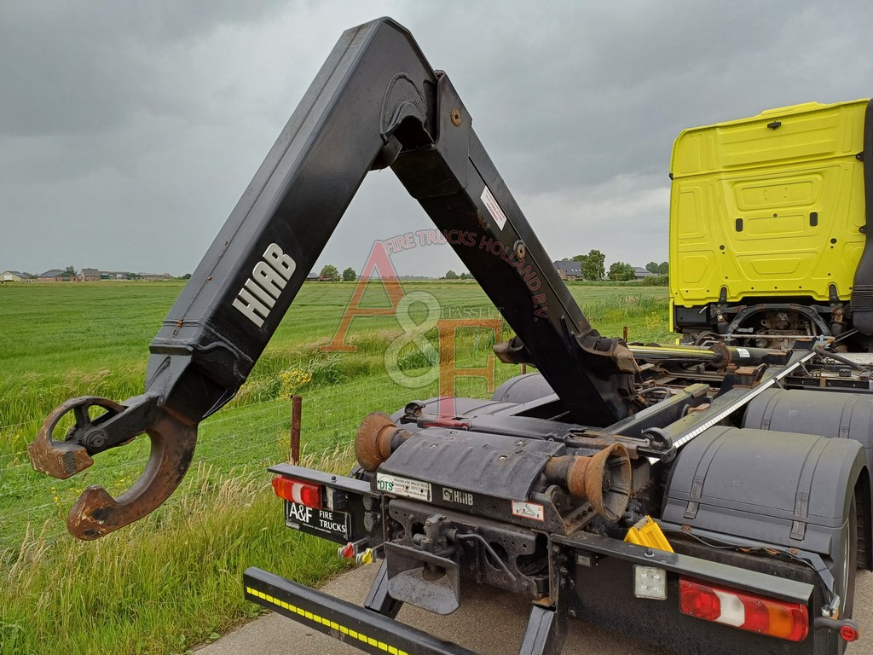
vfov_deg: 54.9
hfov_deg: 69.4
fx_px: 630
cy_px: 328
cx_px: 436
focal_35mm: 25
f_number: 1.8
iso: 50
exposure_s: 1/282
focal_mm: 4.65
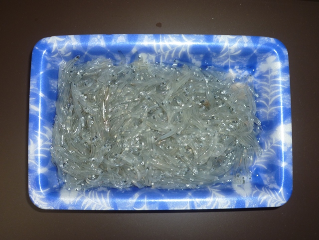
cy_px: 120
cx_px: 160
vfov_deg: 37.7
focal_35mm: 38
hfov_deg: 49.0
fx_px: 350
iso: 100
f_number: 3.5
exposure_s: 1/30
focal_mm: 6.8
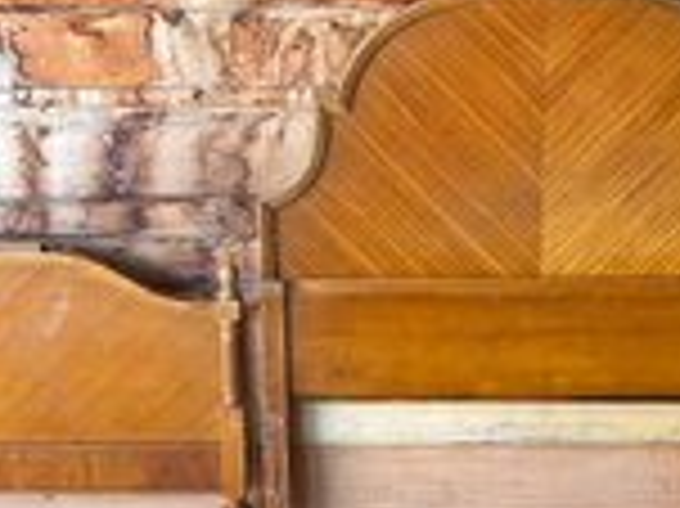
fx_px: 1158
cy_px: 97
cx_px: 408
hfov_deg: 32.6
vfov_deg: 24.4
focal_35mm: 59
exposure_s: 1/121
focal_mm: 5.7
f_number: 1.5
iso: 100
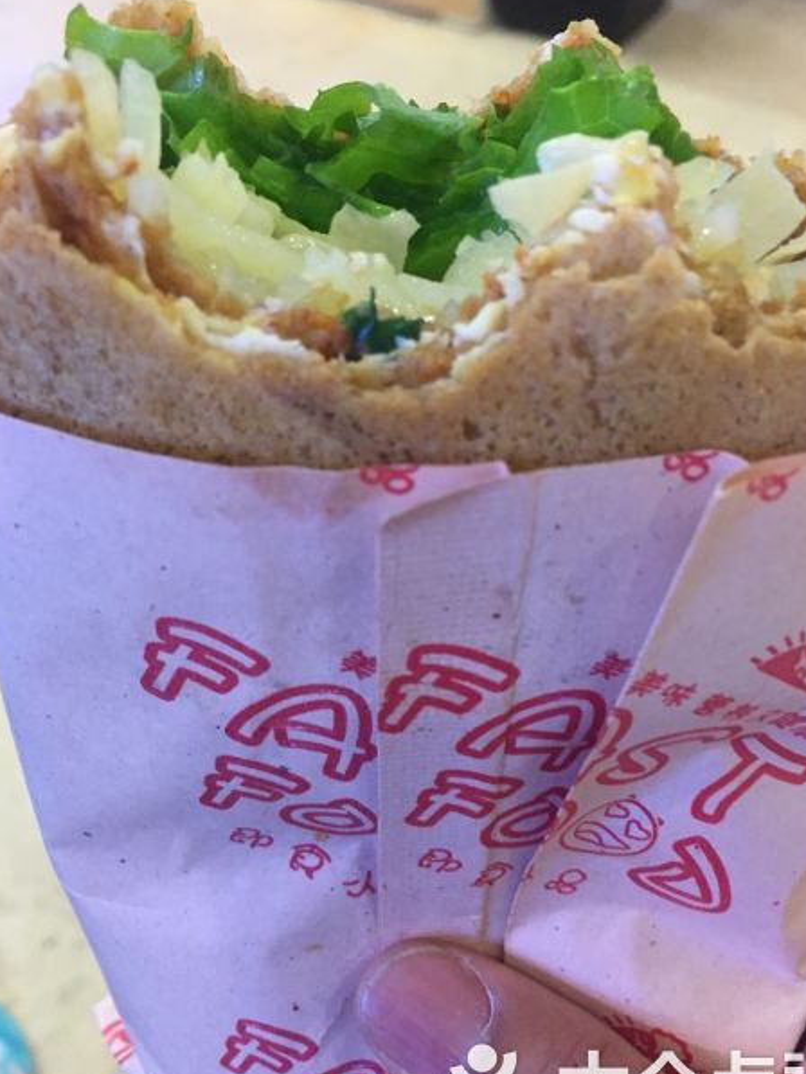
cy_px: 550
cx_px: 429
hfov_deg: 41.8
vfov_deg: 53.9
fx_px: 1055
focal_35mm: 34
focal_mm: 4.15
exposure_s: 1/33
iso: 250
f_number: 2.2
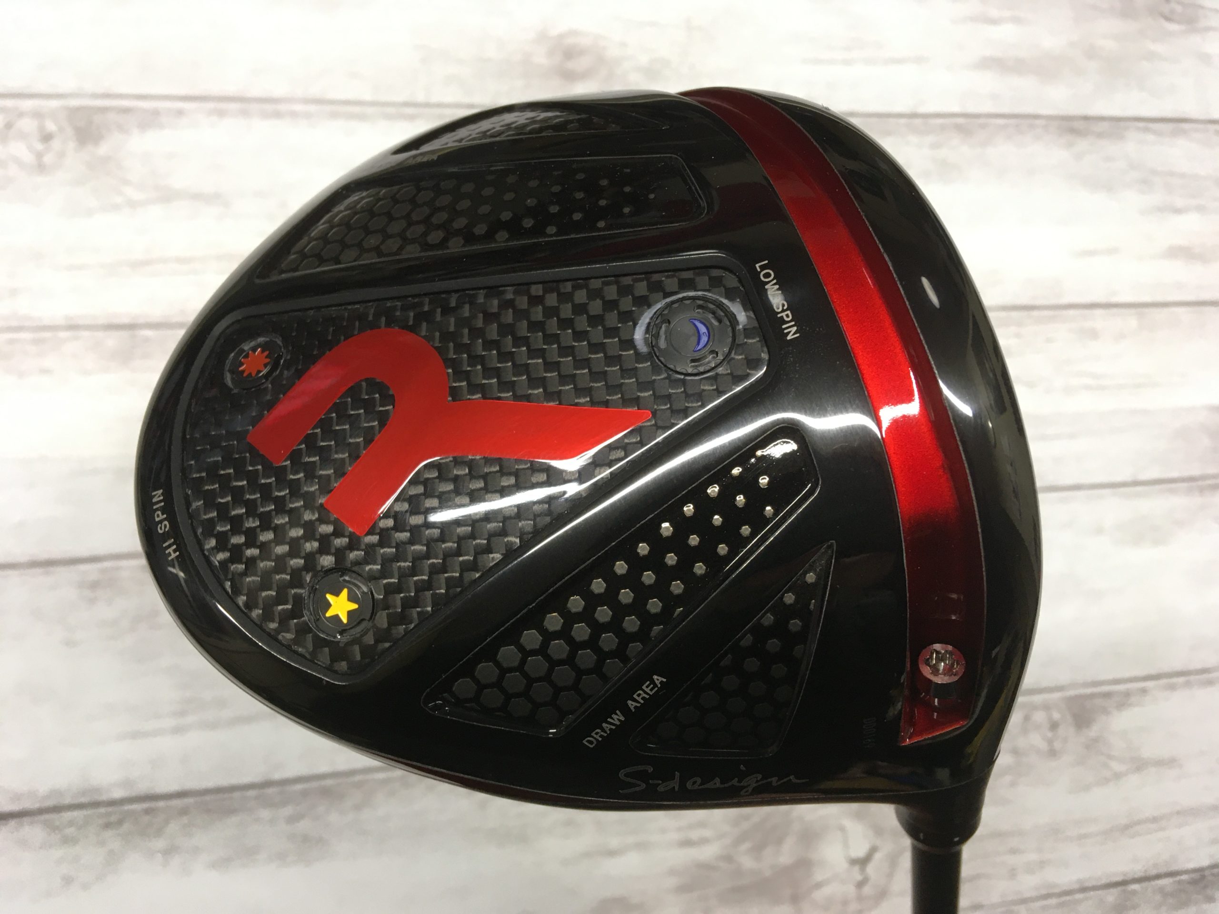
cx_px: 610
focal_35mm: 29
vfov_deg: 48.2
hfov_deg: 61.7
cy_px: 457
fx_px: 1021
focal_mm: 4.15
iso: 40
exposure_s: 1/30
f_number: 2.2
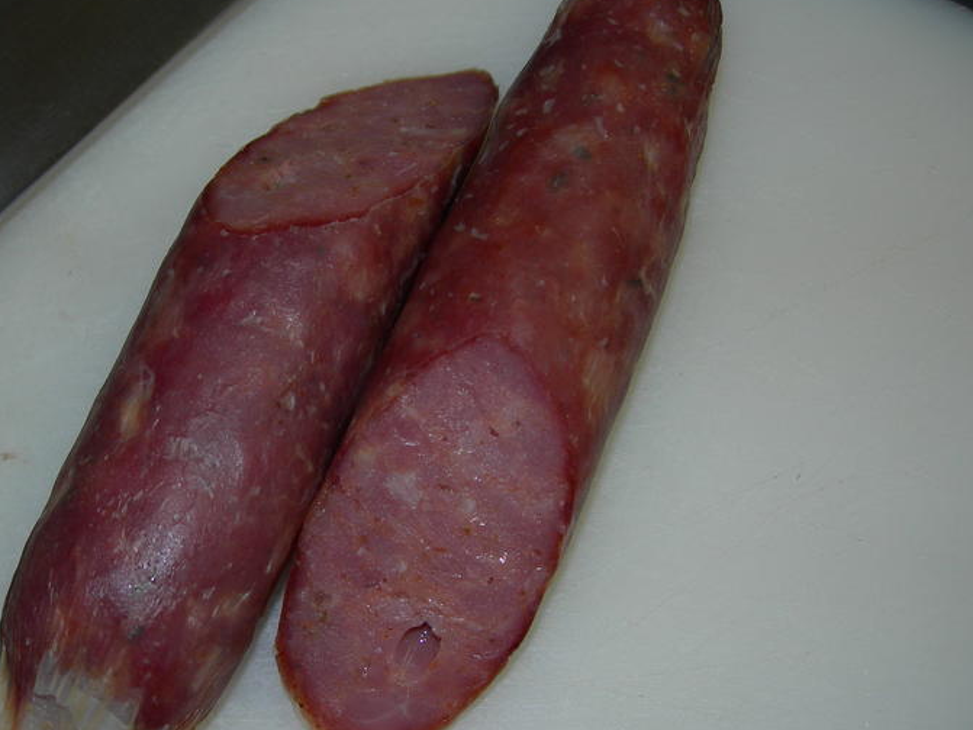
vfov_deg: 28.5
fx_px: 1433
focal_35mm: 51
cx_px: 363
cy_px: 422
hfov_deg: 37.3
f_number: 2.8
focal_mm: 7.8
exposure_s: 1/60.1
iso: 50
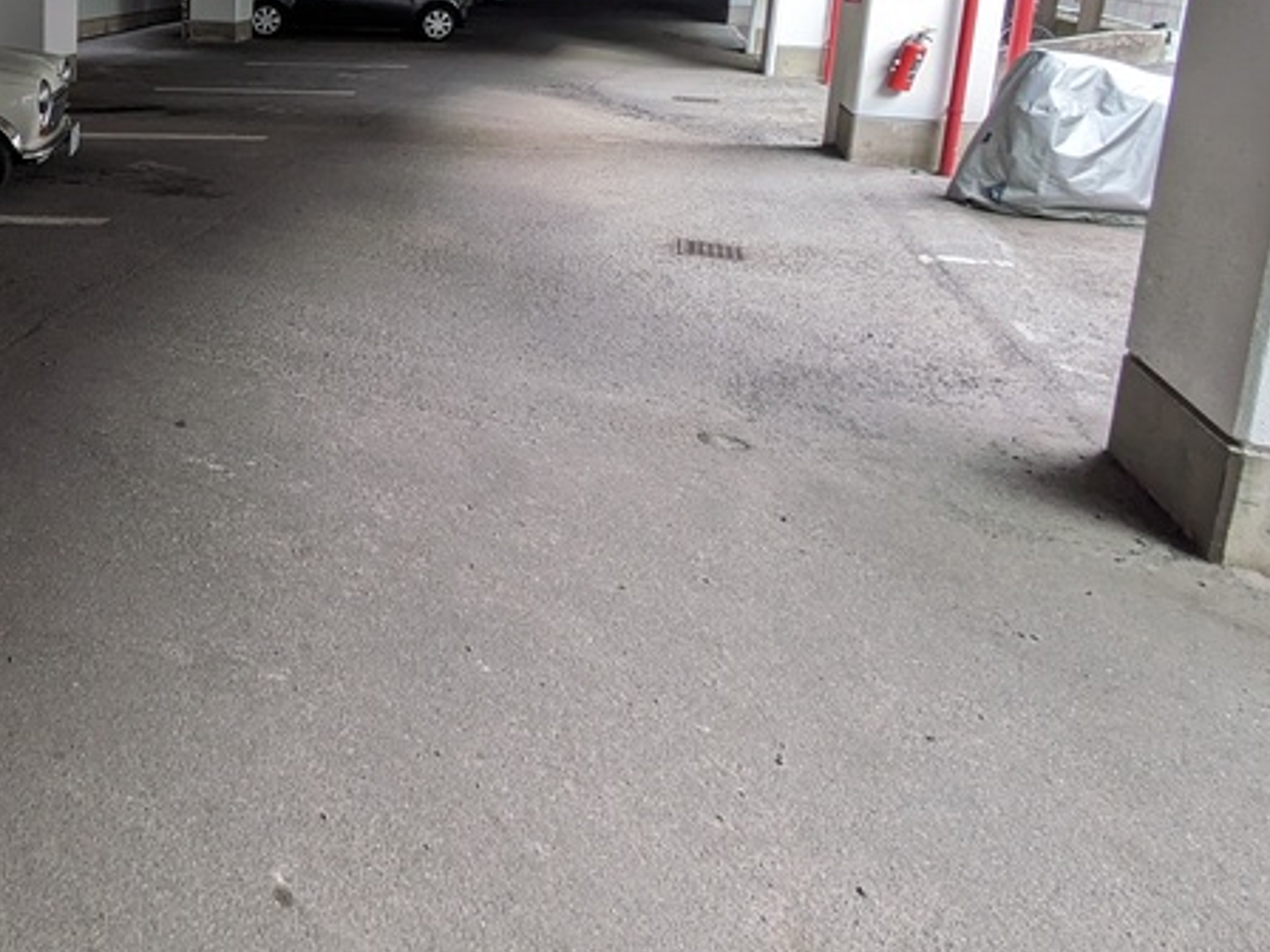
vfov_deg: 43.3
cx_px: 47
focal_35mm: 30
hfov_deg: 50.5
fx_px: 1101
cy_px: 119
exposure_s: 1/40
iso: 71
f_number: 2.2
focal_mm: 1.83
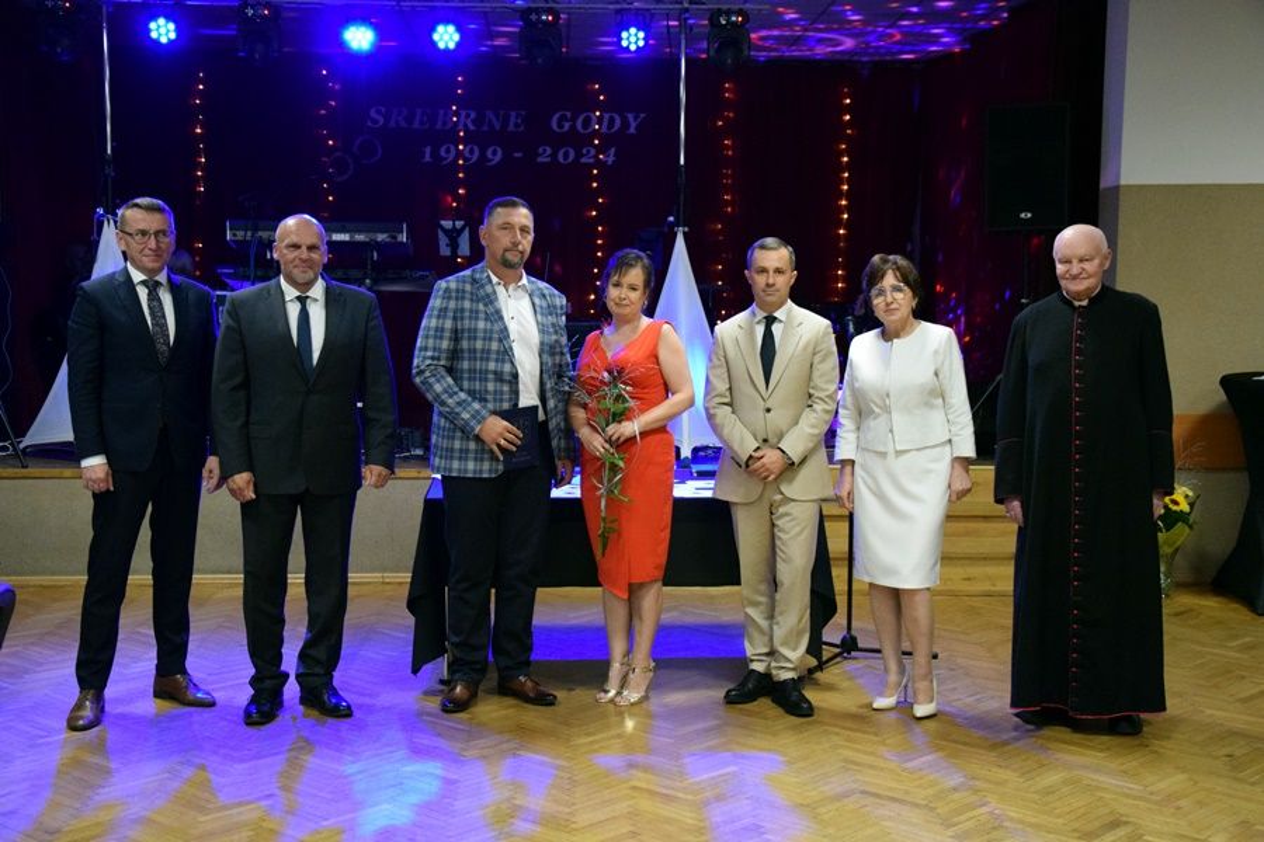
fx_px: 1685
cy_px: 421
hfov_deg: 41.1
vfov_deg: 28.1
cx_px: 632
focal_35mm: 48
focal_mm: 32
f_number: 4.2
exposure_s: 1/100
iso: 4500
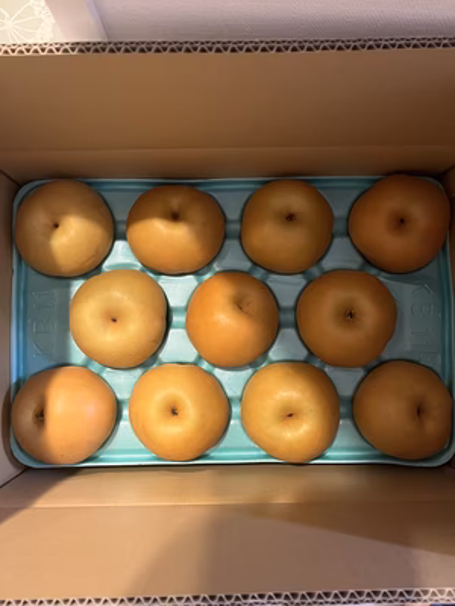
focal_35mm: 26
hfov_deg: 53.1
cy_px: 303
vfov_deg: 67.3
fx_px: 456
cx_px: 228
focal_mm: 5.1
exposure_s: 1/33
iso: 400
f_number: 1.6
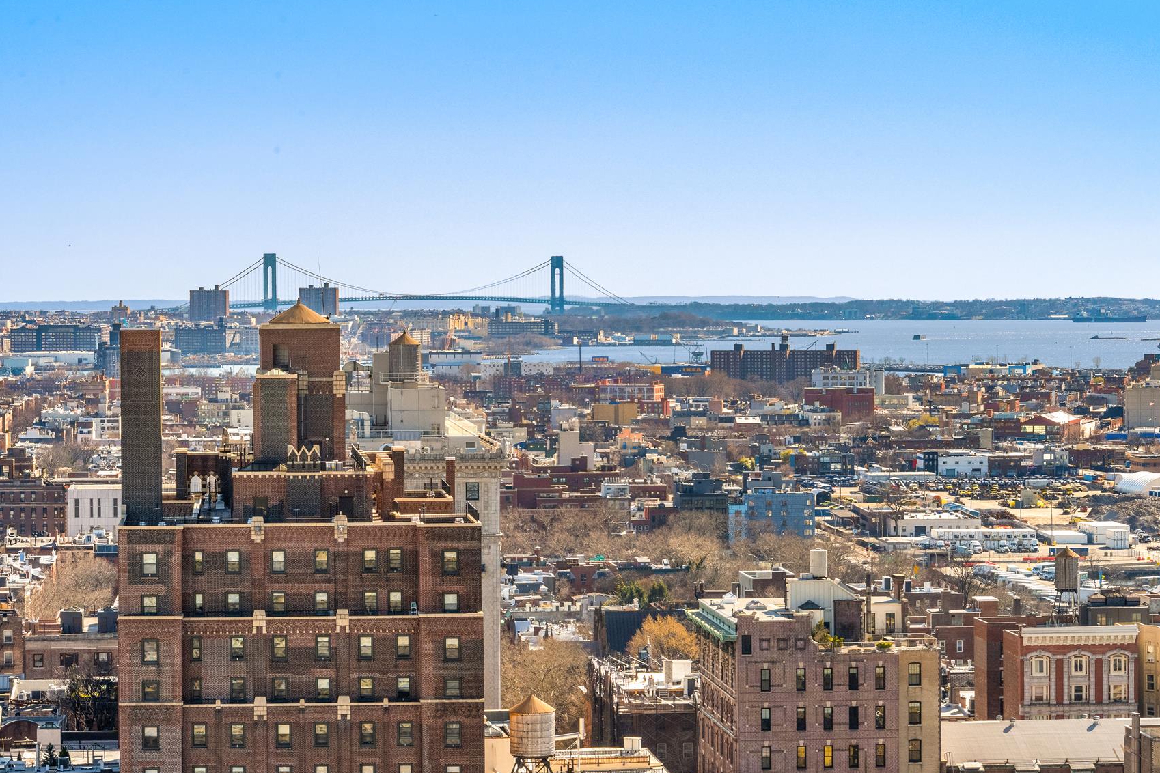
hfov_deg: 19.6
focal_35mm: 104
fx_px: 3351
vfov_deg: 13.2
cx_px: 611
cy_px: 377
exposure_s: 1/500
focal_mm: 92
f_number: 16
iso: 2000
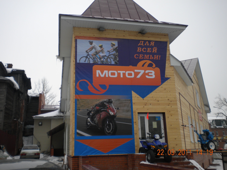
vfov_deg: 40.7
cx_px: 114
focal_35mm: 35
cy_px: 85
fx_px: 230
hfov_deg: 52.6
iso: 80
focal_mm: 6.3
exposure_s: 1/370
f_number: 4.6
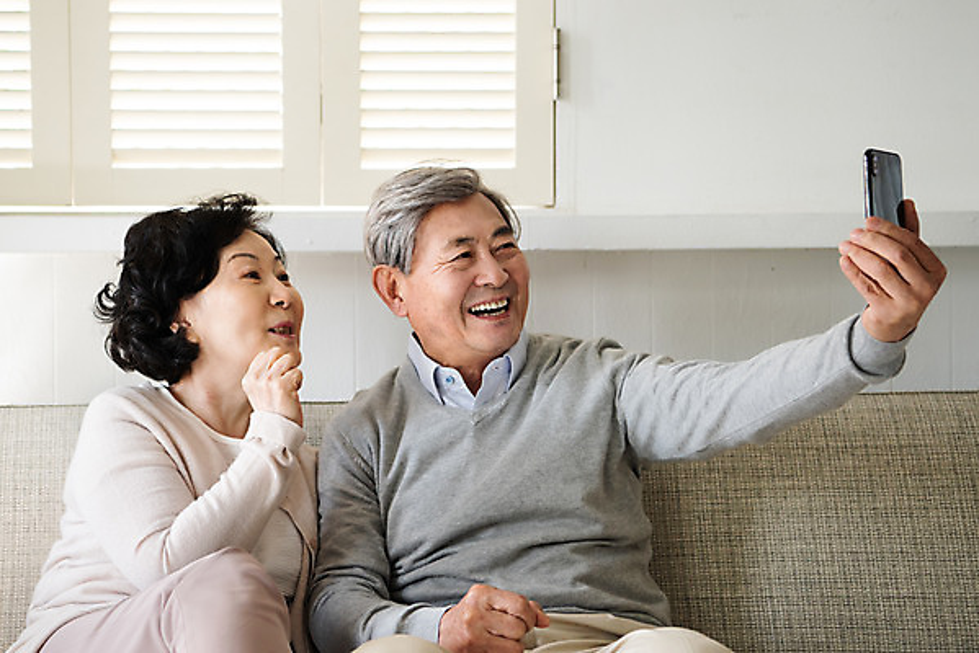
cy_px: 326
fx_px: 1632
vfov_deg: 22.6
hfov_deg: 33.4
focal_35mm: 60
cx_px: 490
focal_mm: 60
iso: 500
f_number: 3.5
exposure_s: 1/160
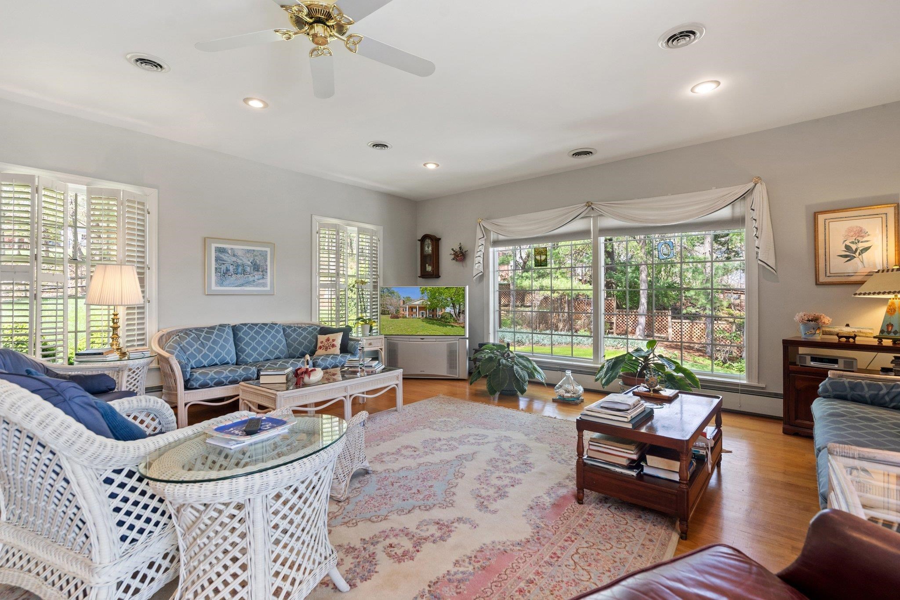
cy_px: 300
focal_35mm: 16
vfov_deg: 73.7
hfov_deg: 96.7
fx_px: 400
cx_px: 450
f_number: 8
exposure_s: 1/25
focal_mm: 16
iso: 500
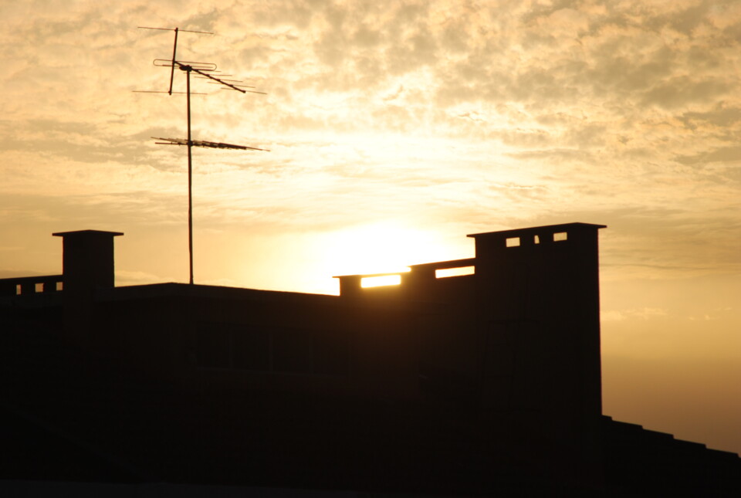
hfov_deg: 6.9
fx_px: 6189
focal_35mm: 300
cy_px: 249
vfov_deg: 4.6
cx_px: 370
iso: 100
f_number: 11
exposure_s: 1/500
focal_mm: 200
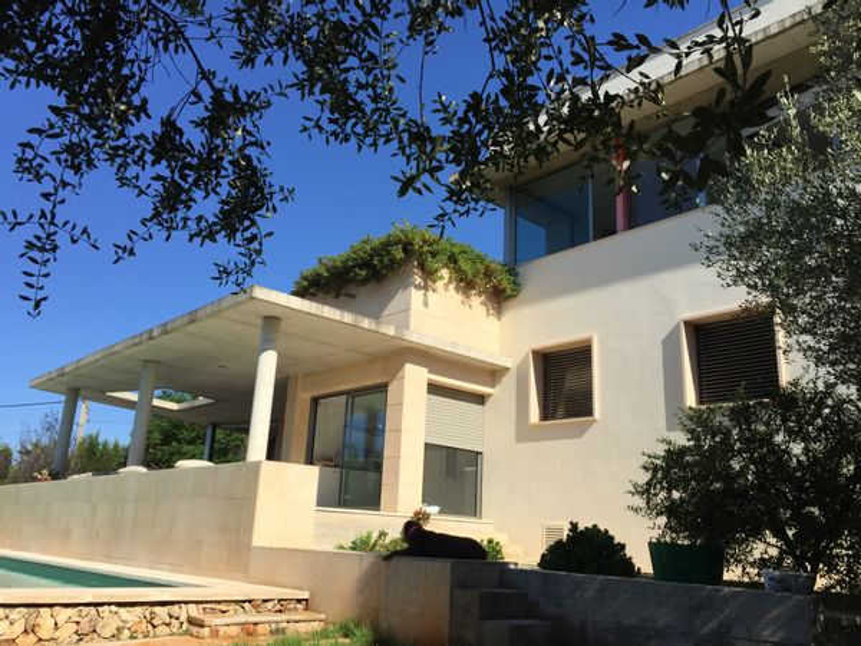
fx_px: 721
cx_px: 430
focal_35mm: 29
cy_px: 323
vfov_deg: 48.2
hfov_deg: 61.7
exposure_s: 1/2475
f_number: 2.2
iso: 32
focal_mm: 4.15
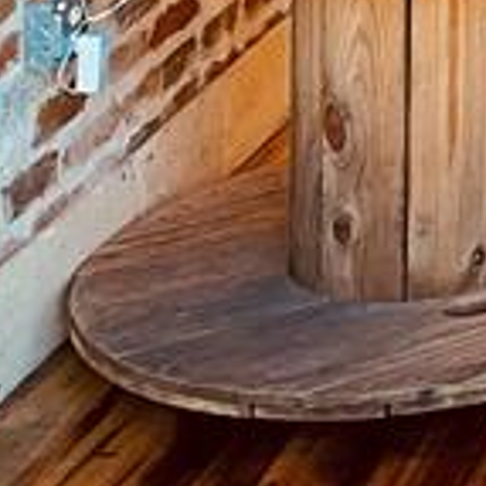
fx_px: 2621
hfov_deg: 8.7
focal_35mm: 165
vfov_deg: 9.4
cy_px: -704
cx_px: 1482
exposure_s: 1/60
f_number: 1.8
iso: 100
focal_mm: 4.25
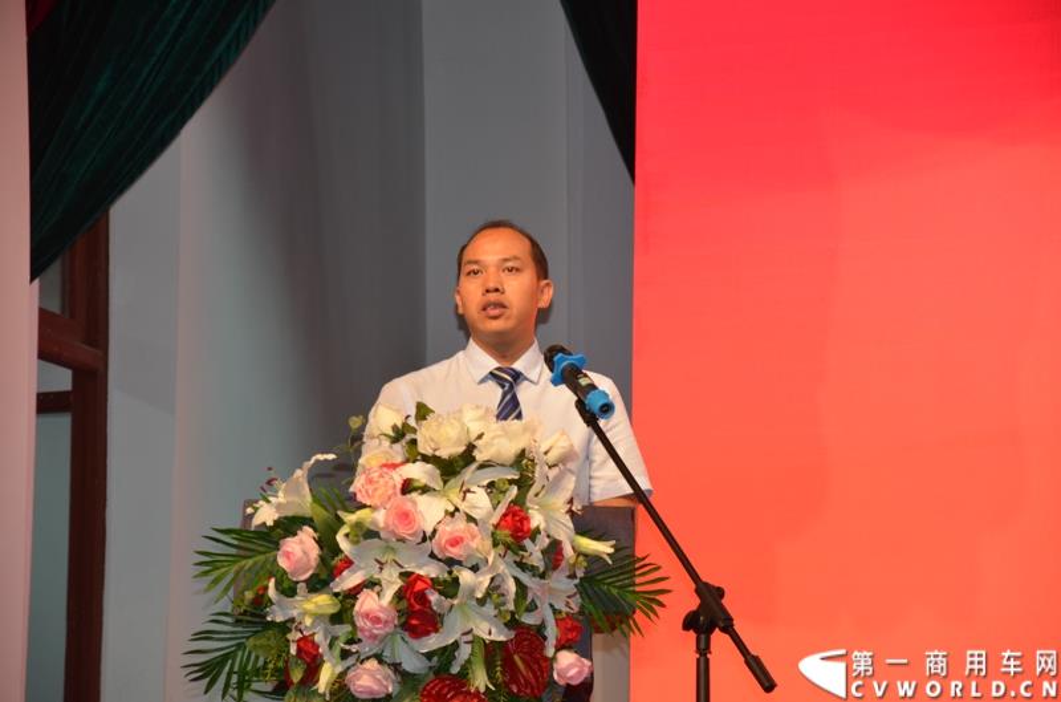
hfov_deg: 13.1
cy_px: 351
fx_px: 4630
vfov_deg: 8.7
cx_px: 530
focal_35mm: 158
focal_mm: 105
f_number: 5.6
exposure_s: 1/60
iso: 720
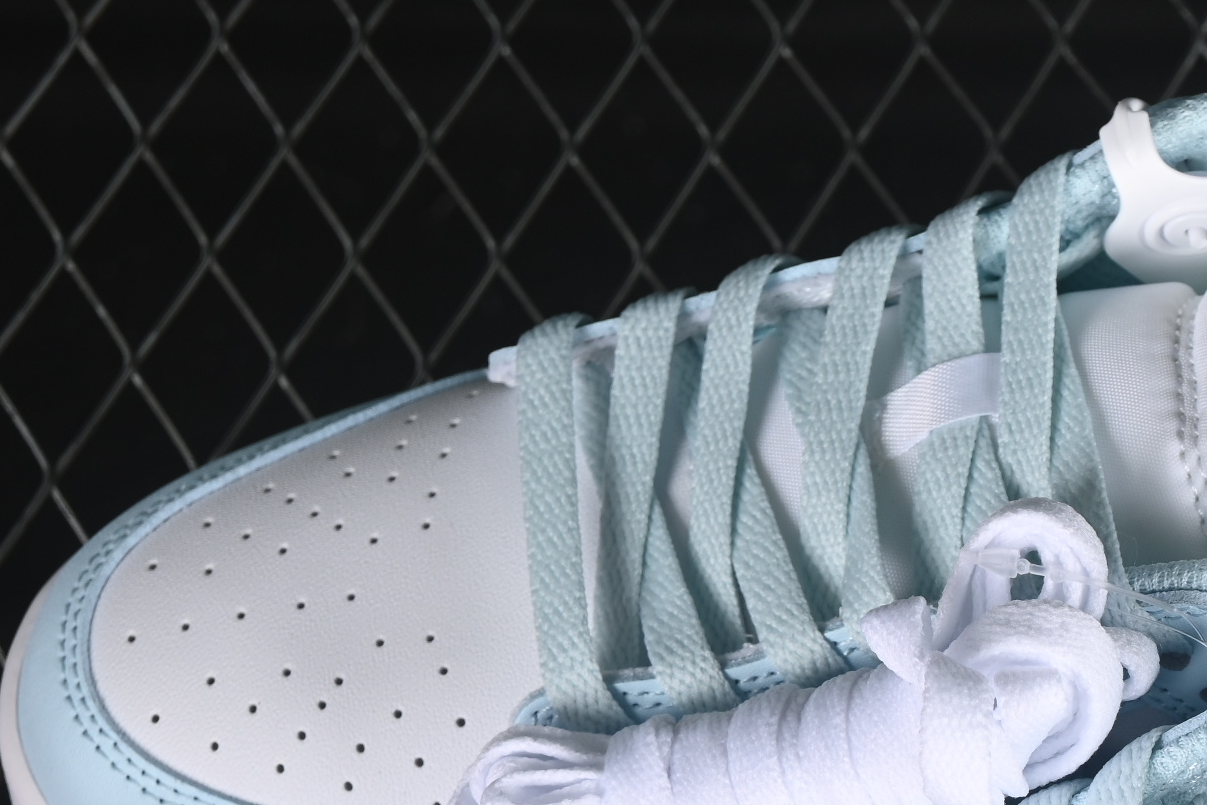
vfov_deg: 7.9
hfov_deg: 11.8
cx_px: 1045
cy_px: 927
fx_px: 5801
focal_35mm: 173
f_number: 7.1
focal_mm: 50
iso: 160
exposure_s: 1/80
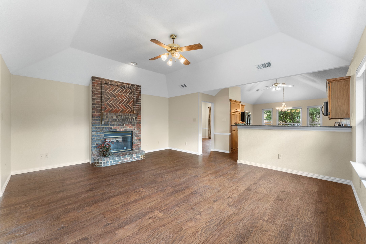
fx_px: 142
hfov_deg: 104.2
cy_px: 122
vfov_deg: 81.2
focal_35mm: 14
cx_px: 183
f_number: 9
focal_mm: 14
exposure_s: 1/5
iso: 640
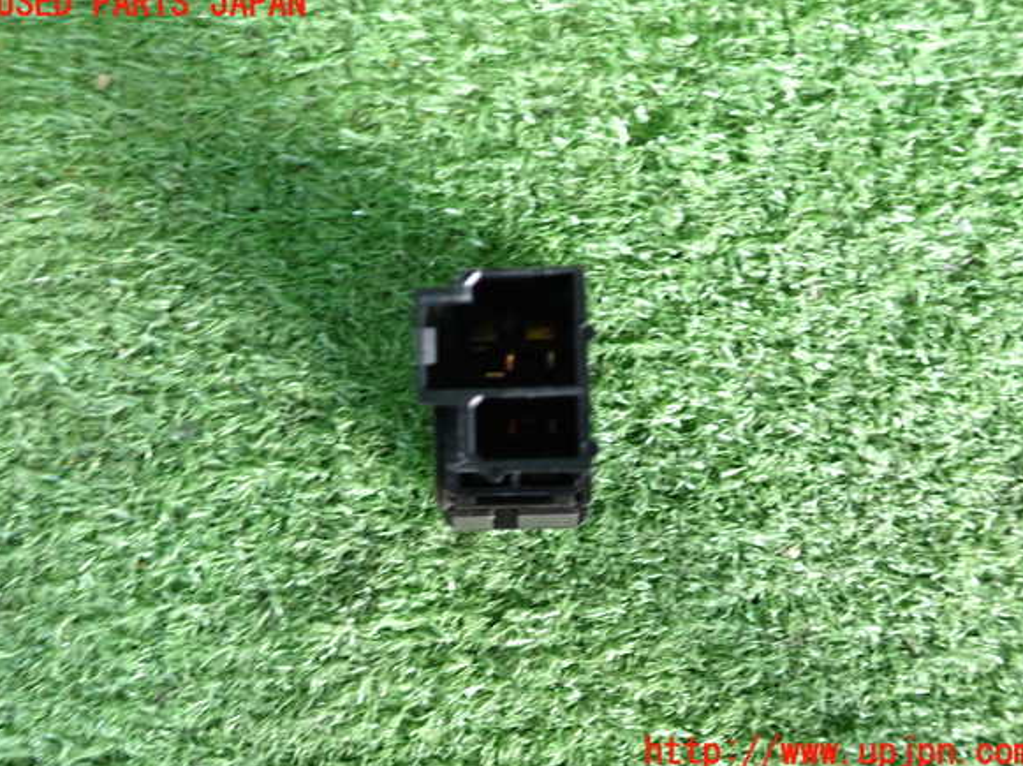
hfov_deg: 58.4
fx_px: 916
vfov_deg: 45.4
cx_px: 514
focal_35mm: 31
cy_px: 379
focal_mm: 5.4
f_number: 2.3
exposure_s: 1/30
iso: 400
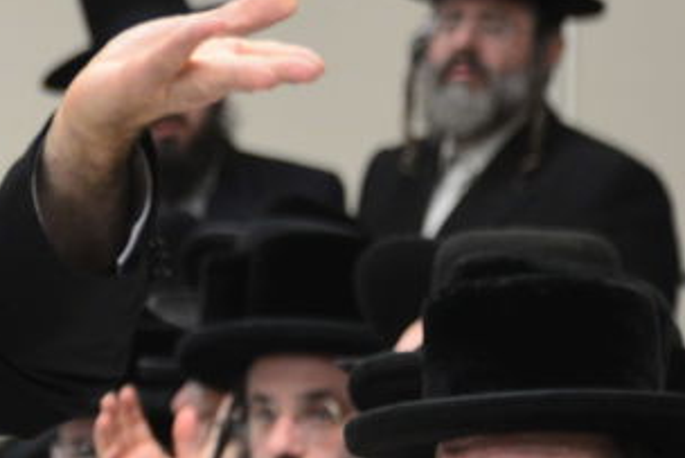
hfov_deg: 3.6
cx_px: -658
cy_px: 305
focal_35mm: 575
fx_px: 10946
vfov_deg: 2.4
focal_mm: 125
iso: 1000
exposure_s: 1/100
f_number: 5.6
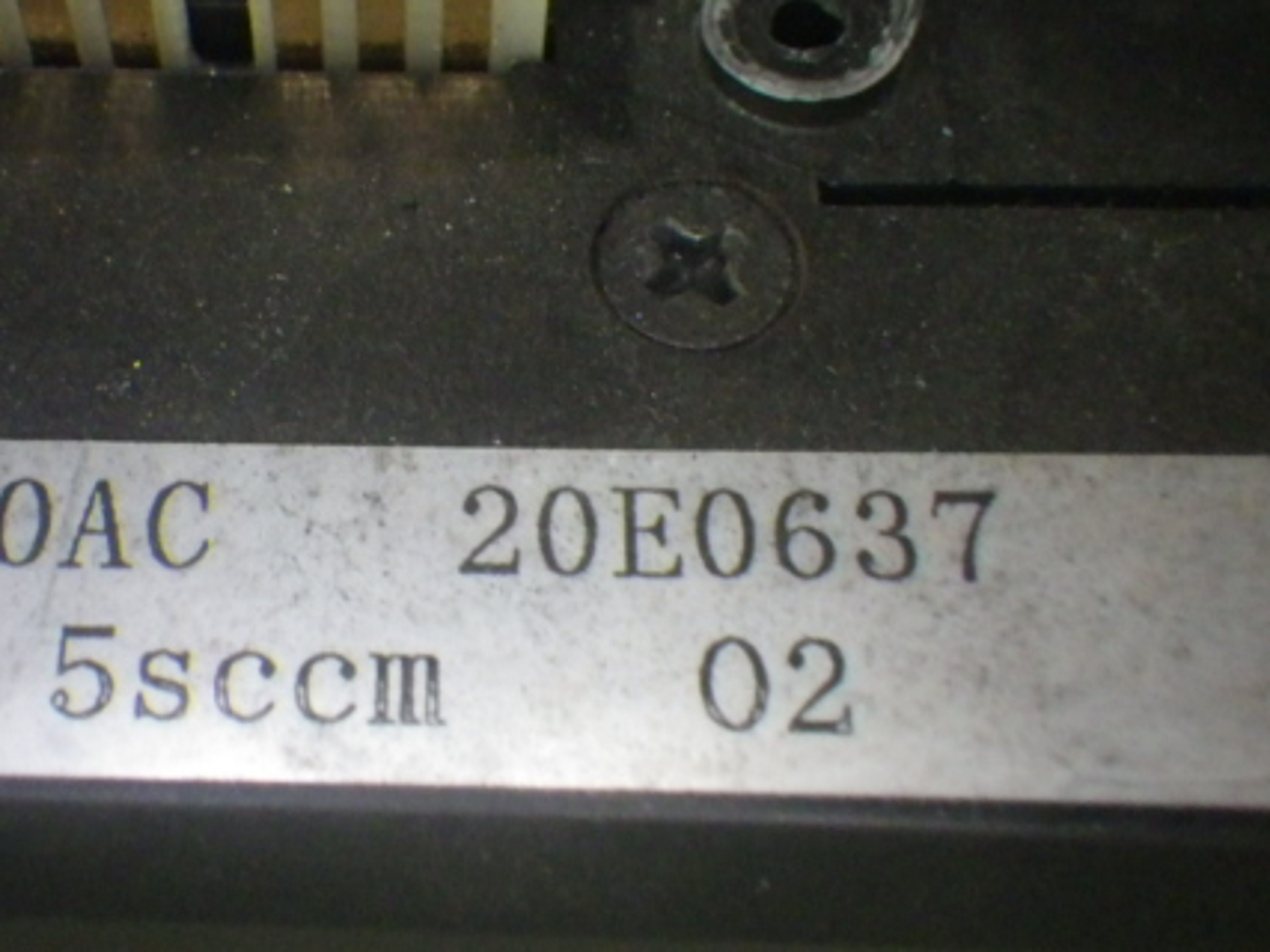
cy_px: 461
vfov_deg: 28.5
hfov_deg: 37.1
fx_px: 1871
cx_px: 410
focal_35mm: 51
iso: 1600
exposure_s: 1/15
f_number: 3.8
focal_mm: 6.1
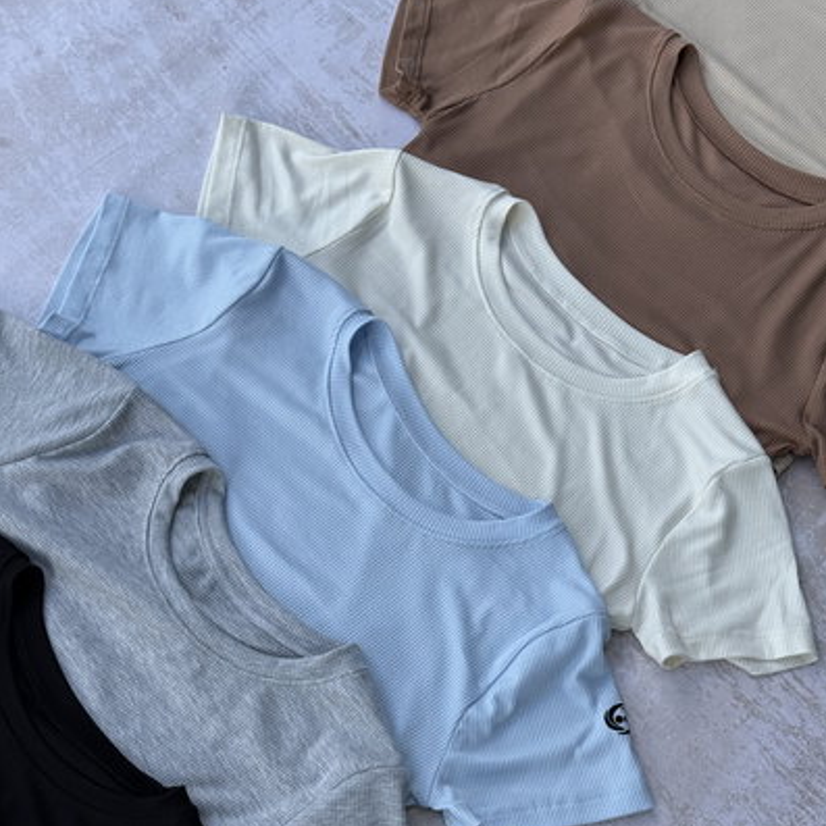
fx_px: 1539
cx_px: 412
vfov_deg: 29.9
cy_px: 527
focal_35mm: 57
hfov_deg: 30.0
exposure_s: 1/693
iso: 64
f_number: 1.78
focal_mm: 6.76
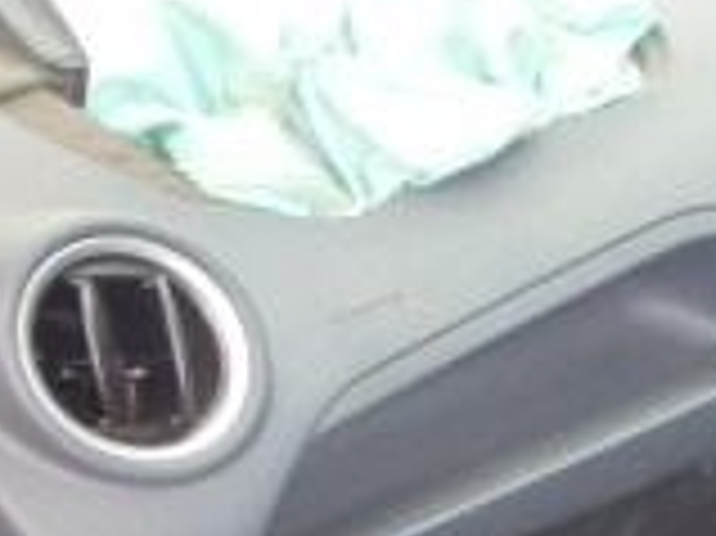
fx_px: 2336
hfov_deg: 14.5
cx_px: 1432
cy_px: 577
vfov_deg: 12.9
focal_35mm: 113
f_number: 3.9
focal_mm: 5
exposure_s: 1/30
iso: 200
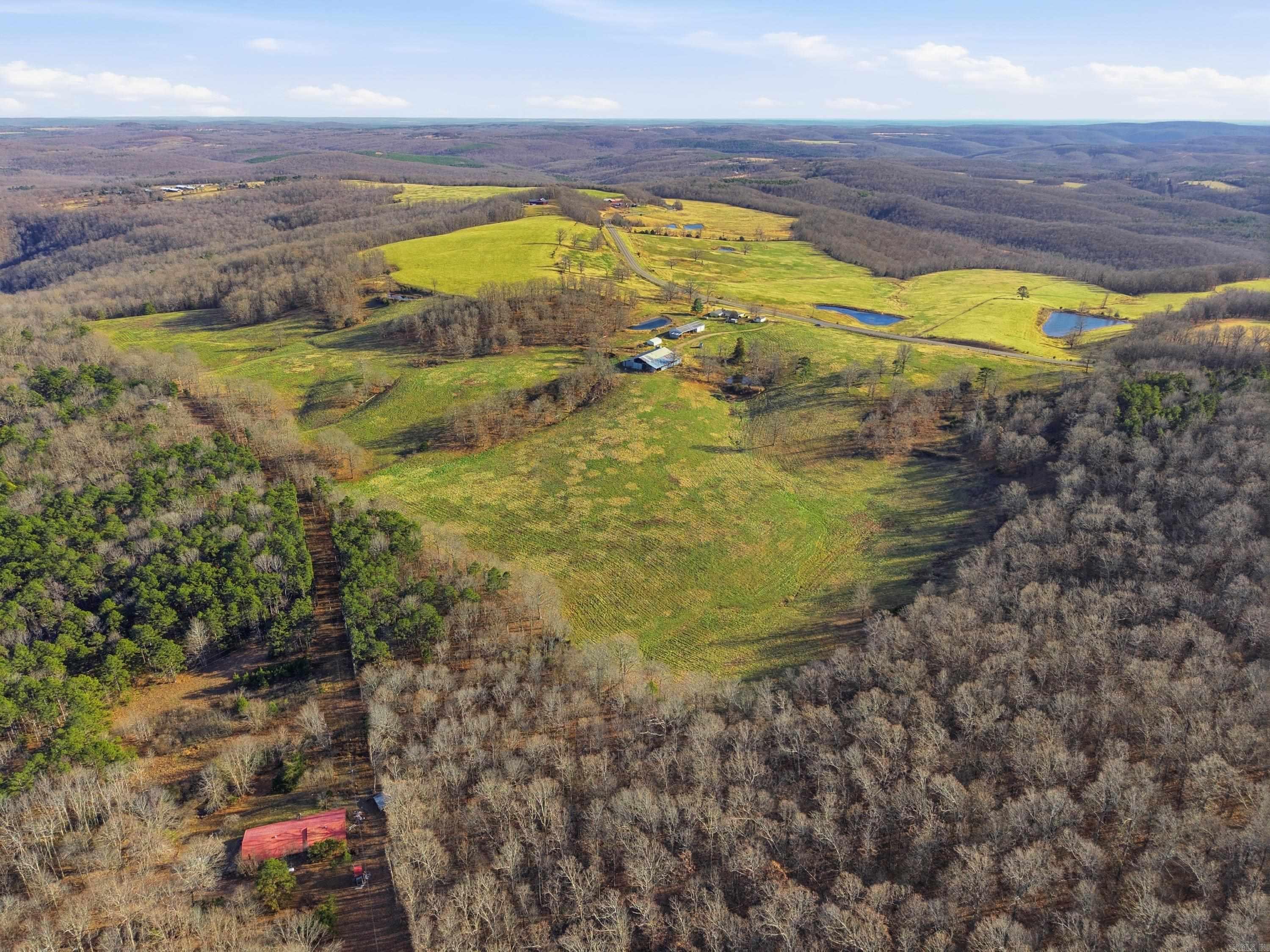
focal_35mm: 24
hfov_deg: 71.6
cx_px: 635
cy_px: 476
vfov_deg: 56.8
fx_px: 881
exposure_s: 1/5000
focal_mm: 8.7
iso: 430
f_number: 1.8
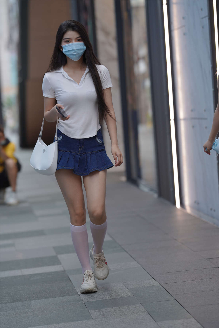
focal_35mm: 135
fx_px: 1232
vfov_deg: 15.2
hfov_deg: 10.2
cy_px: 164
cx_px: 110
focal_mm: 135
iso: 400
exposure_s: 1/500
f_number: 2.8
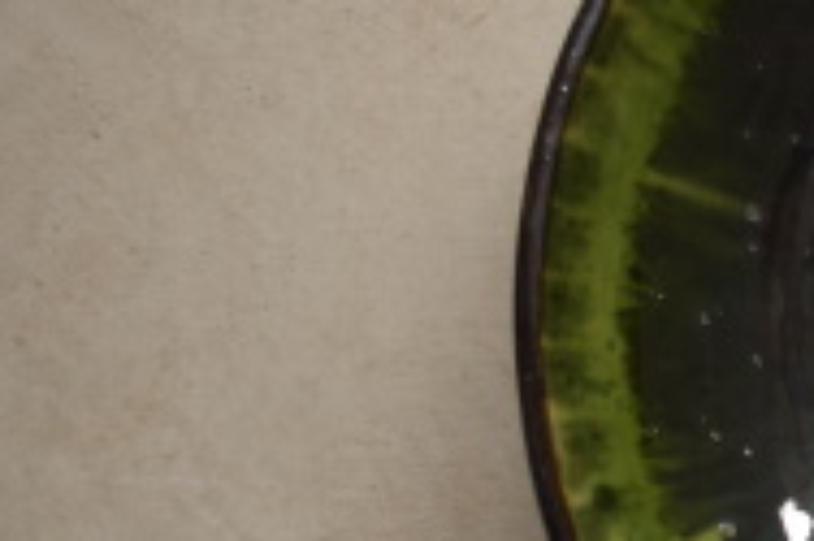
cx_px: 1134
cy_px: 346
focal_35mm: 153
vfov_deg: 8.9
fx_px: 3456
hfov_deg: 12.9
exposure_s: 1/60
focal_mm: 32
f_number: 4.5
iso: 450
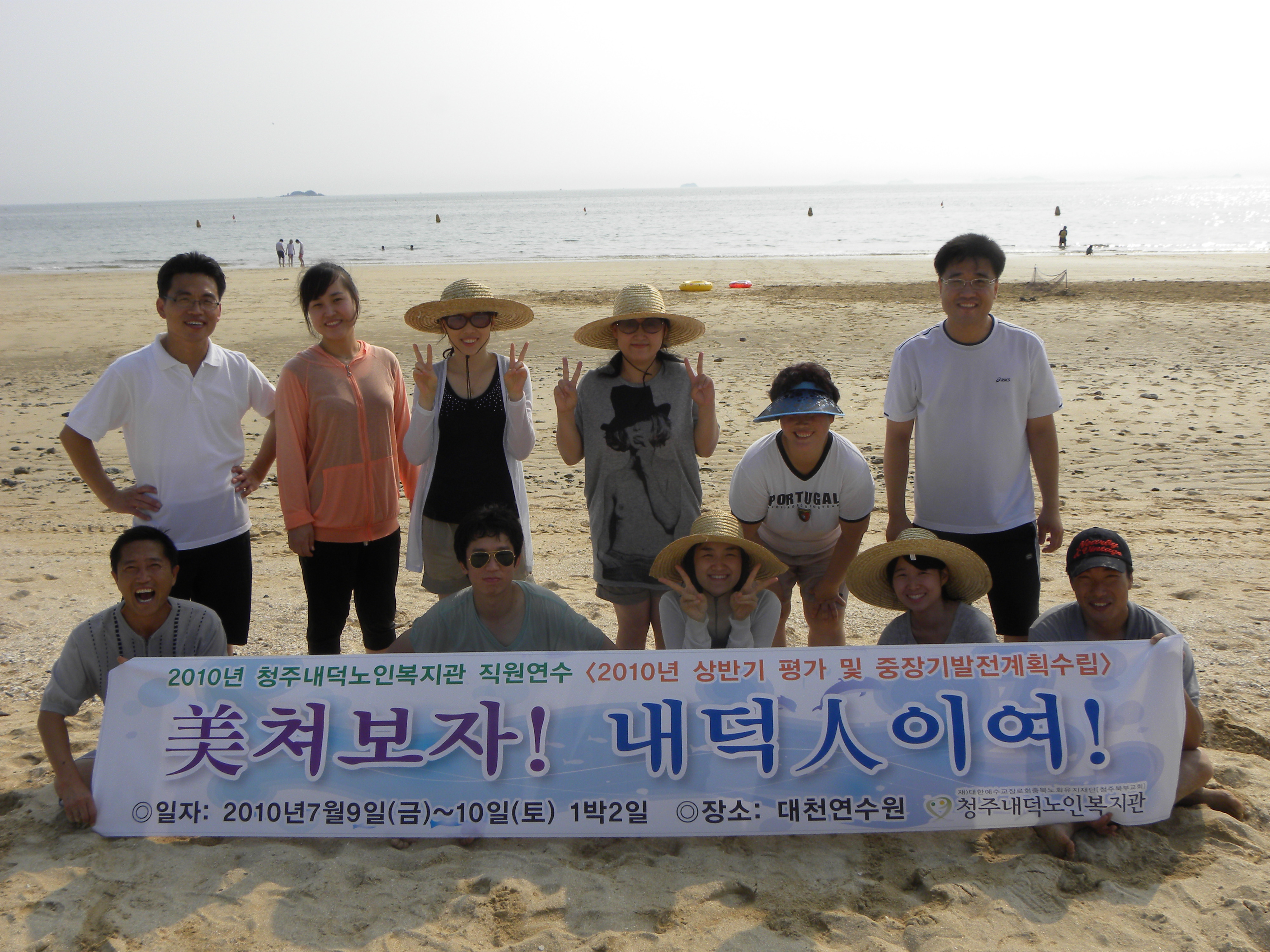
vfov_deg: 42.9
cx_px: 635
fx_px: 1211
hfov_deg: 55.4
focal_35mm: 33
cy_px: 476
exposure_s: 1/388
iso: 64
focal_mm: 5.9
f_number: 6.3
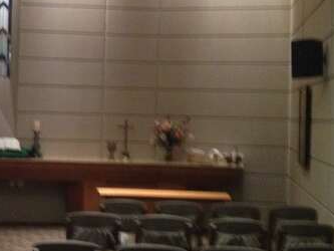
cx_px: 10
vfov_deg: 17.6
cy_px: 101
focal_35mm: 84
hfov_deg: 22.5
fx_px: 811
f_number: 2.4
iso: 400
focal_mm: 4.28
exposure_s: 1/20
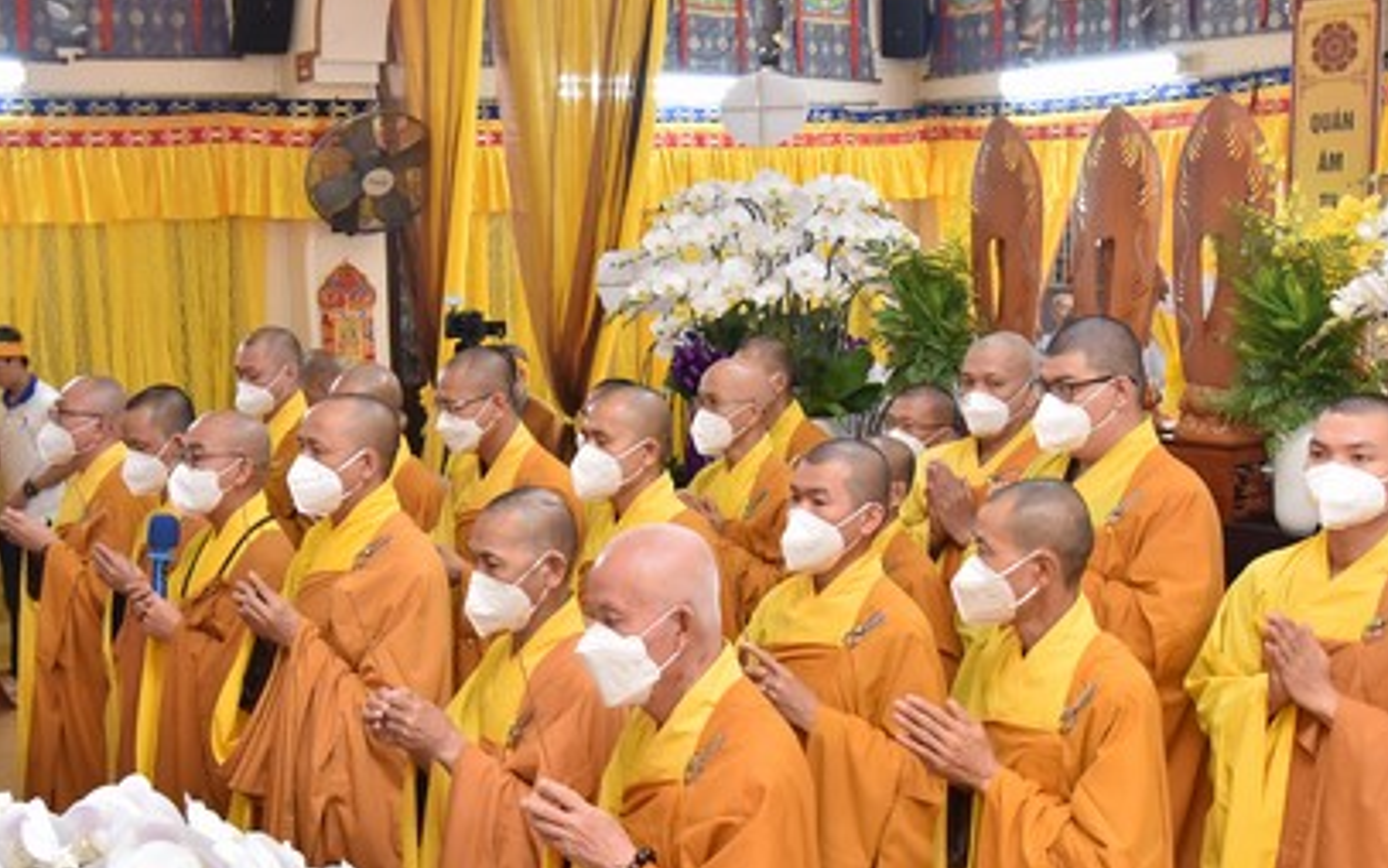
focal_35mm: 49
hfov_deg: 40.8
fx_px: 1854
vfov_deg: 26.4
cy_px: 465
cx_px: 547
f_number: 4.5
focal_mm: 30
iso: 2000
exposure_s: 1/125
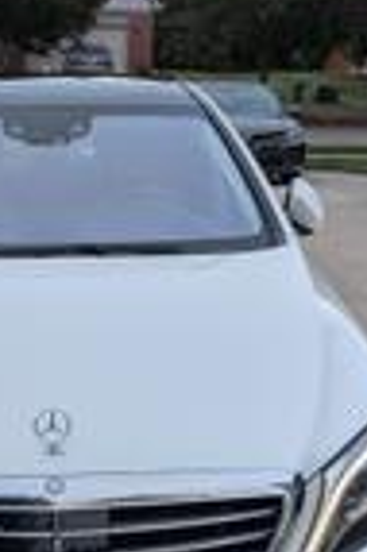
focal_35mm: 66
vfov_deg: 29.4
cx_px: 91
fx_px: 1012
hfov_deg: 20.4
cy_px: 486
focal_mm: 6.9
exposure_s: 1/510
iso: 47
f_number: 1.68
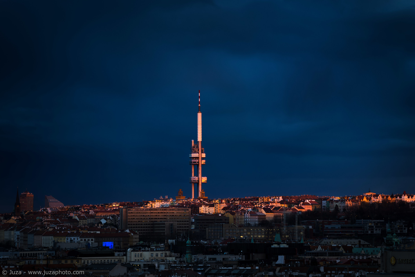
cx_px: 208
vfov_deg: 8.7
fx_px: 1815
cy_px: 138
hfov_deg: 13.0
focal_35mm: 158
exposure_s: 1/10
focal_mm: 105
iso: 100
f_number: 8
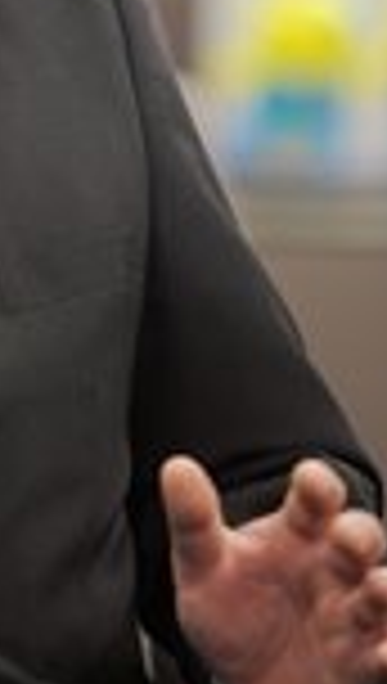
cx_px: -227
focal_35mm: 263
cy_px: -58
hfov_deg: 4.6
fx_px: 4777
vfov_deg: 8.1
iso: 1250
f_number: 2
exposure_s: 1/800
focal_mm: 85
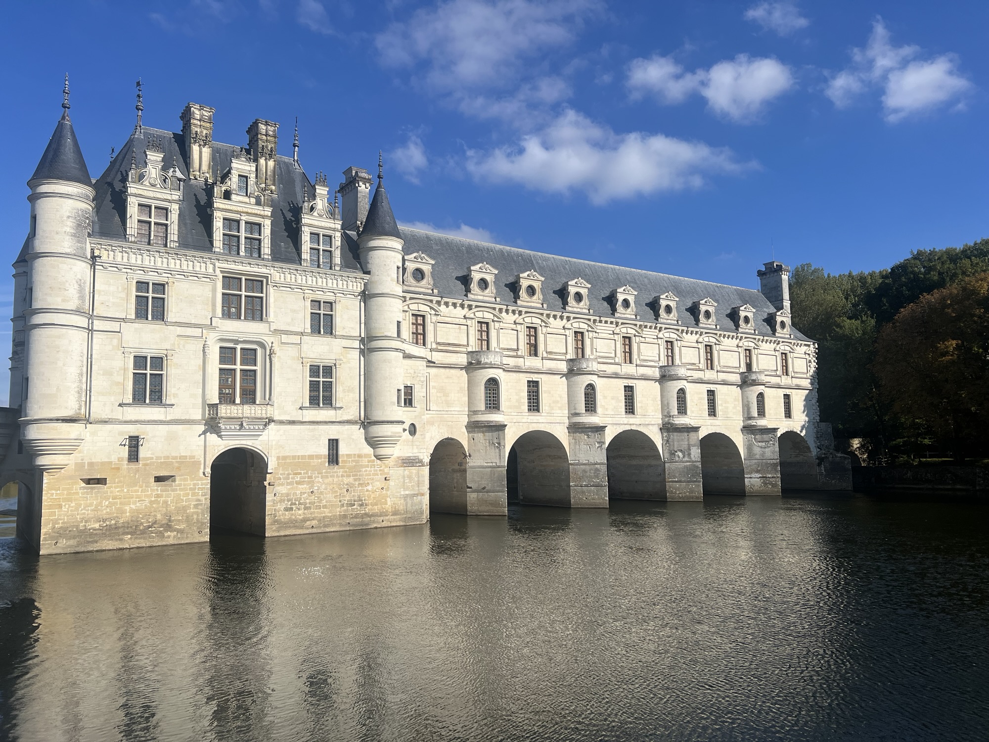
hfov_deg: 67.3
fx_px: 743
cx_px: 494
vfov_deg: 53.1
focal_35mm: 26
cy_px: 371
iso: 50
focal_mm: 5.7
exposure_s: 1/8000
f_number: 1.5
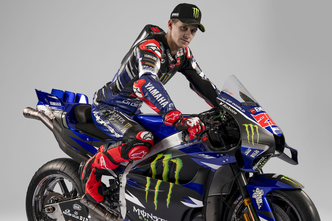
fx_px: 710
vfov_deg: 17.7
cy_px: 132
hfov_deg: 26.3
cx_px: 175
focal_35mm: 77
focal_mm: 51
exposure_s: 1/200
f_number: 5.6
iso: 80
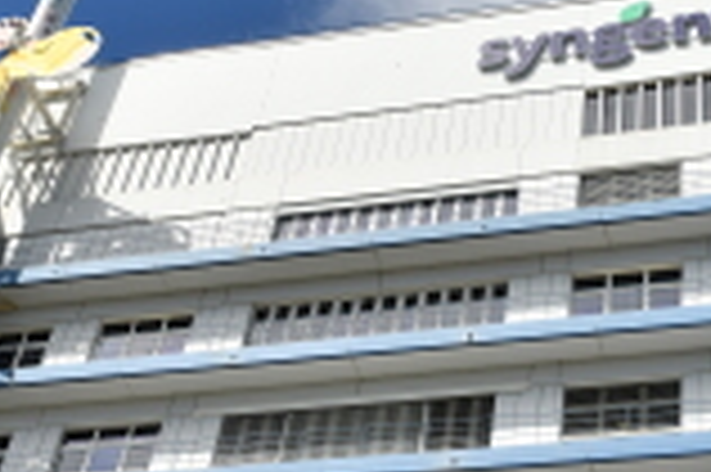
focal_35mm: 73
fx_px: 1440
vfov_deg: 18.6
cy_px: 265
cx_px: 522
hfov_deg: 27.4
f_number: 8
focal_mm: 24
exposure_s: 1/1600
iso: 320
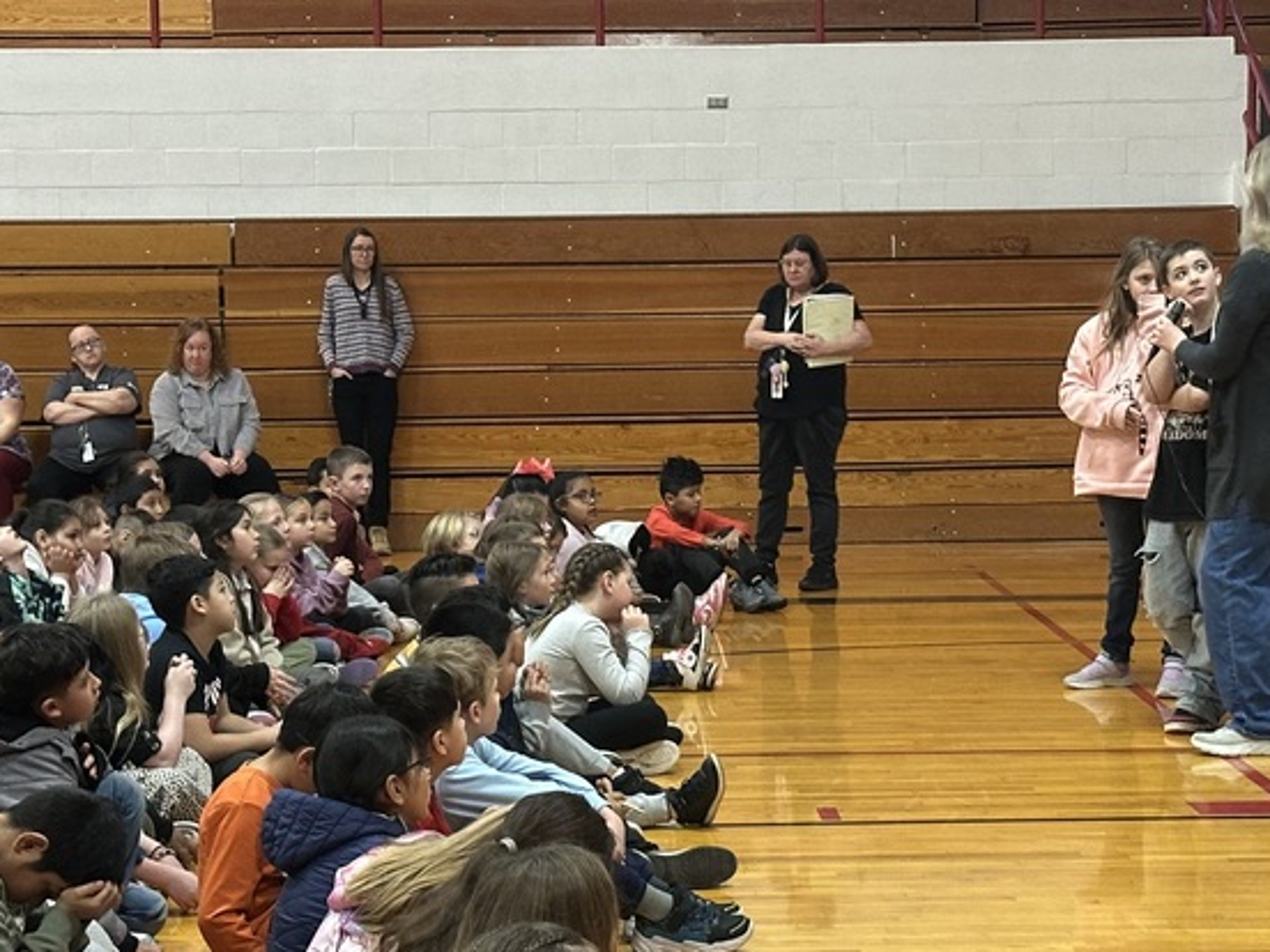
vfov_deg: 16.5
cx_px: 670
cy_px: 658
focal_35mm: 89
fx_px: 3265
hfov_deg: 22.0
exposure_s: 1/40
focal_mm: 6.86
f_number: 1.78
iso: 320
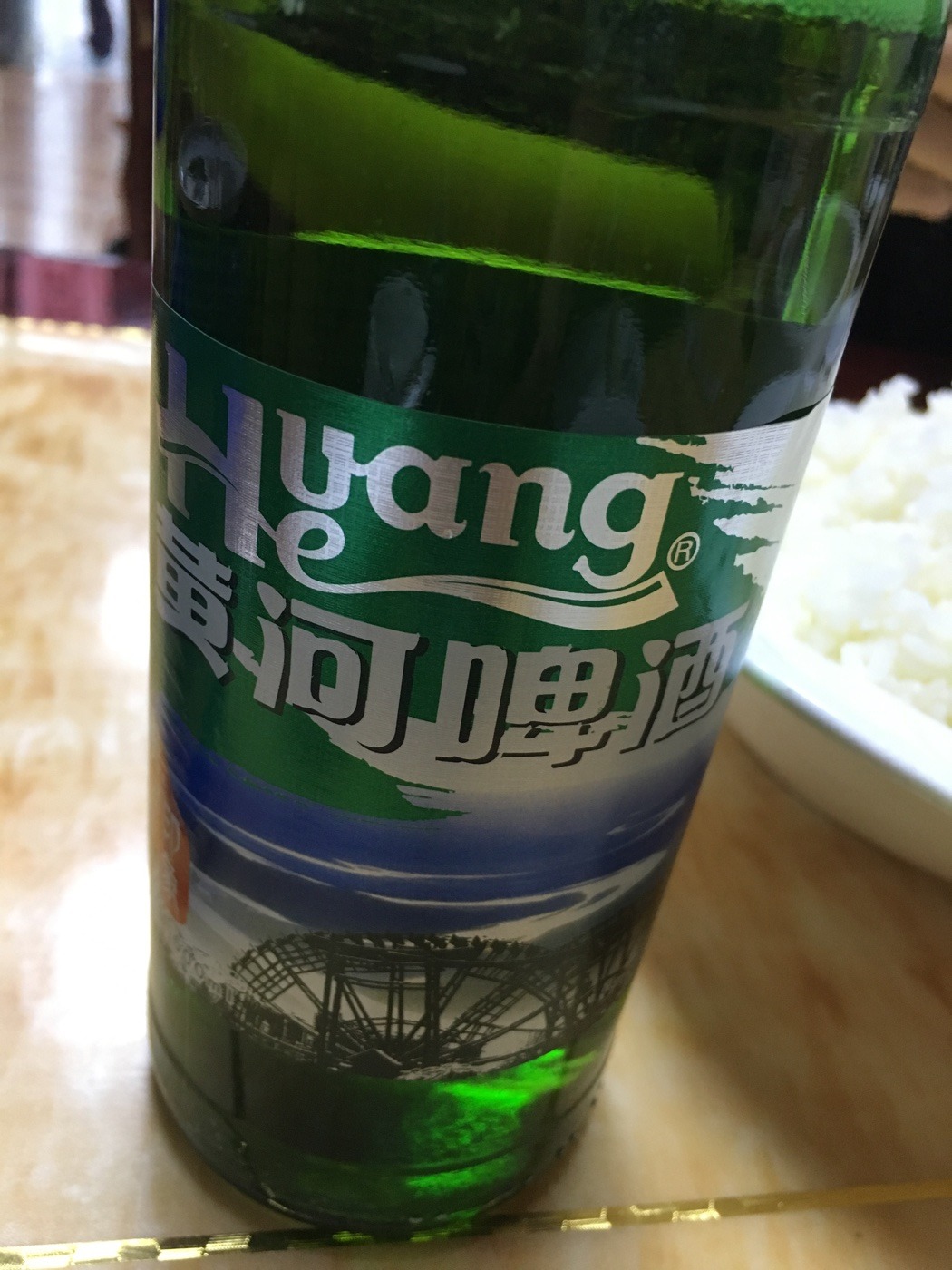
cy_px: 635
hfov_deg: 48.2
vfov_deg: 61.7
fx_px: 1063
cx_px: 476
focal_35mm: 29
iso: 200
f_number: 2.2
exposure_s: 1/33
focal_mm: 4.15
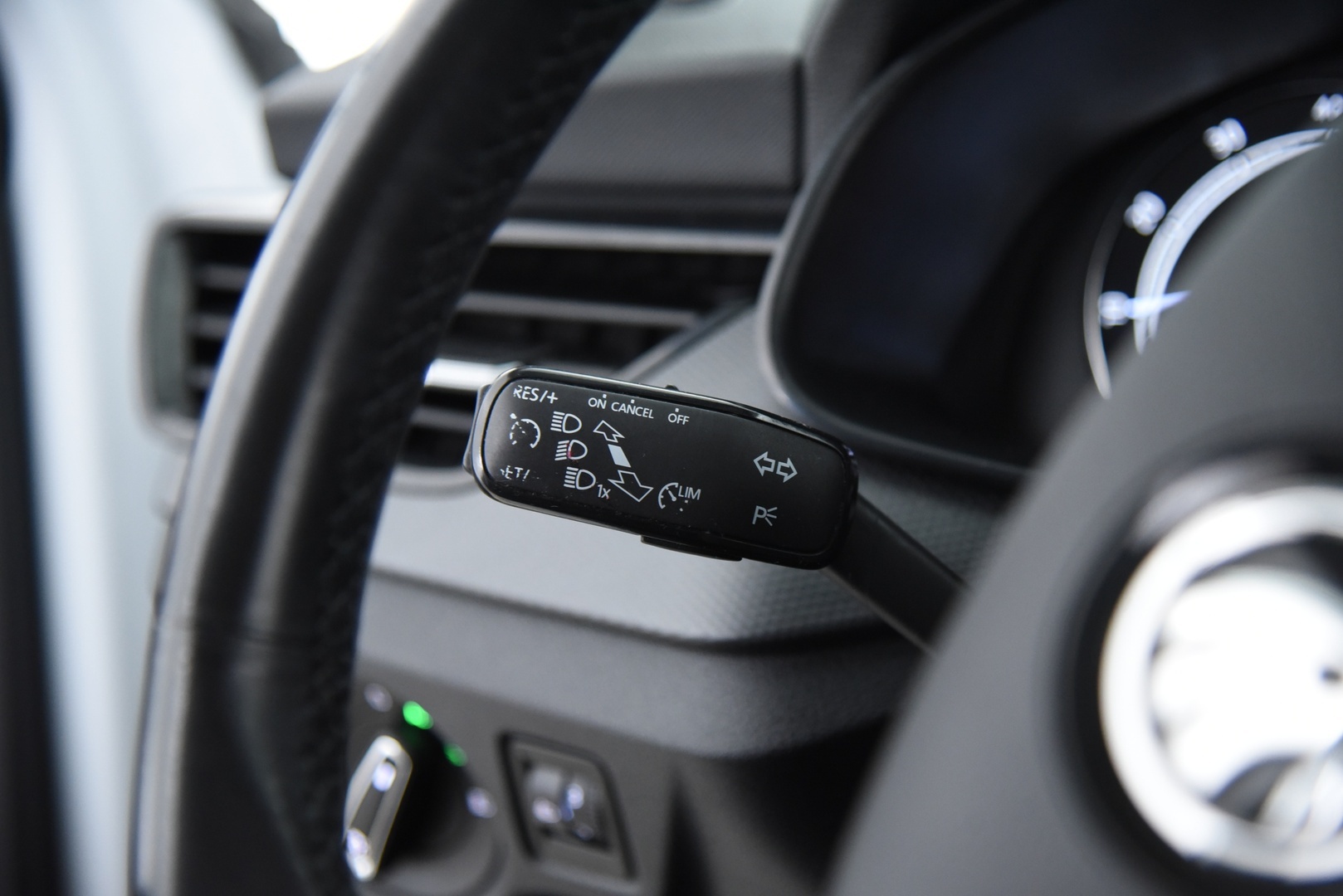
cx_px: 672
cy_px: 448
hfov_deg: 28.8
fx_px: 2612
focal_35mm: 70
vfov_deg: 19.5
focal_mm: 70
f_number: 4
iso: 4000
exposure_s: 1/25
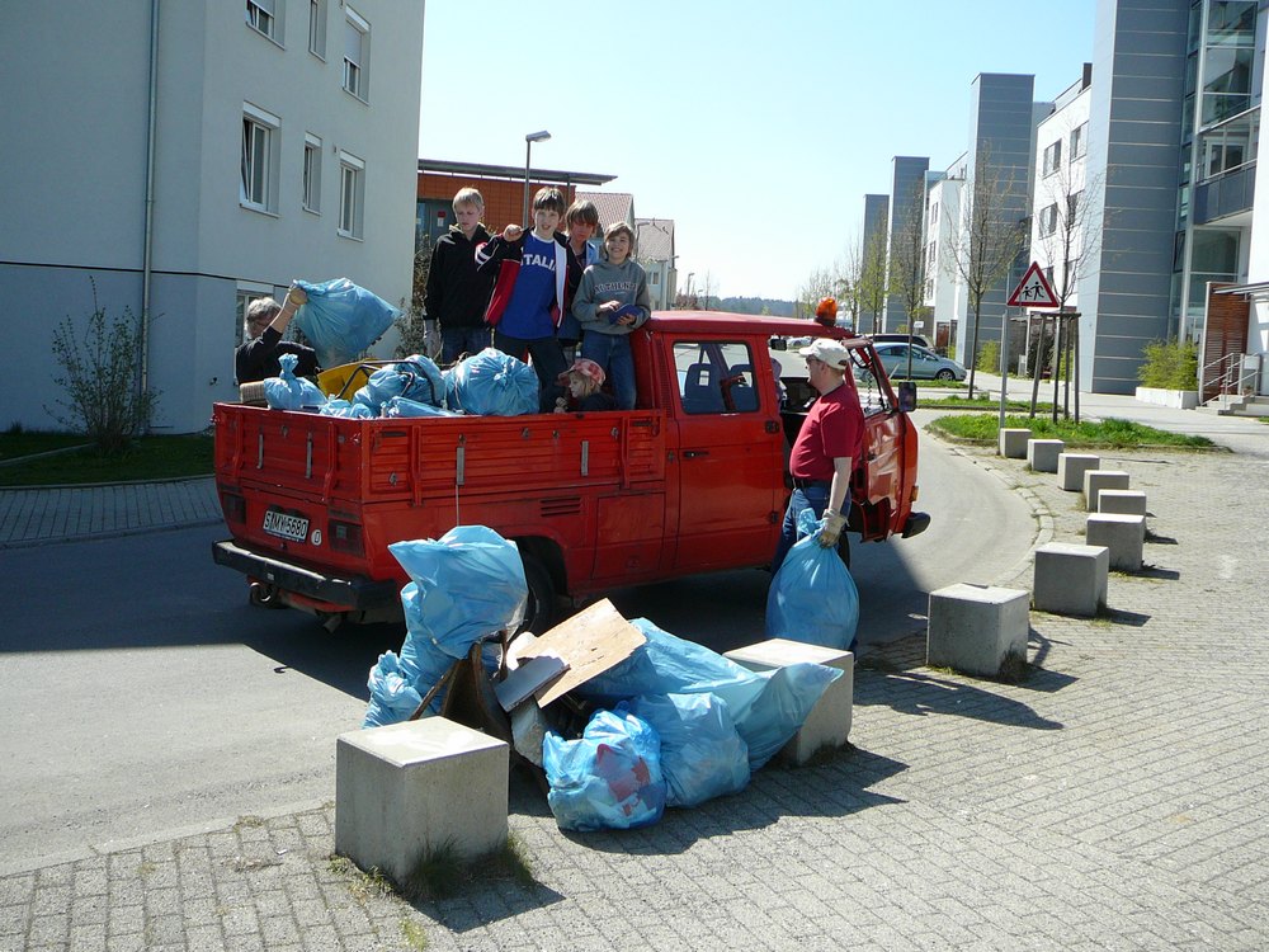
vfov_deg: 40.7
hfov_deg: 52.6
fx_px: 1283
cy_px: 476
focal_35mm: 35
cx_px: 634
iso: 80
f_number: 2.8
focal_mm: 5.2
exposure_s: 1/800
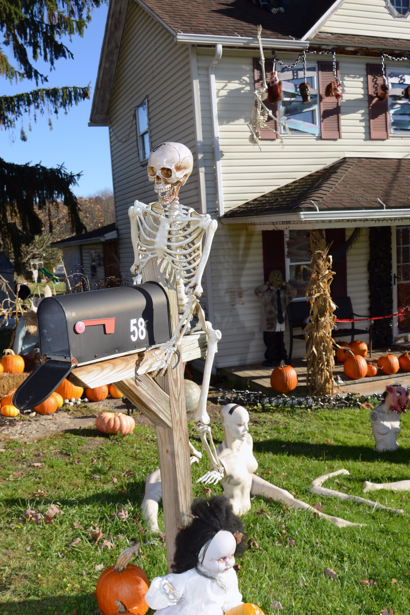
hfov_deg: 36.8
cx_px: 164
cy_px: 334
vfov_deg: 53.1
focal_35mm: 36
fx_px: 615
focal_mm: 24
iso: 100
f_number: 7.1
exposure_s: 1/200
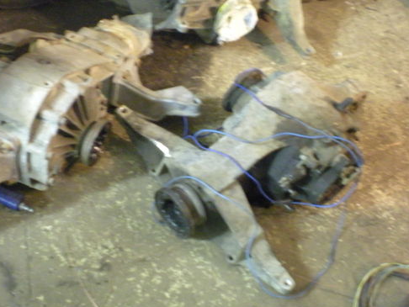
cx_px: 182
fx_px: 591
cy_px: 128
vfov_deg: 29.1
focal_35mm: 50
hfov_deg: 38.1
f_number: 3.1
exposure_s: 1/1.4
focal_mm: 6.3
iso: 800
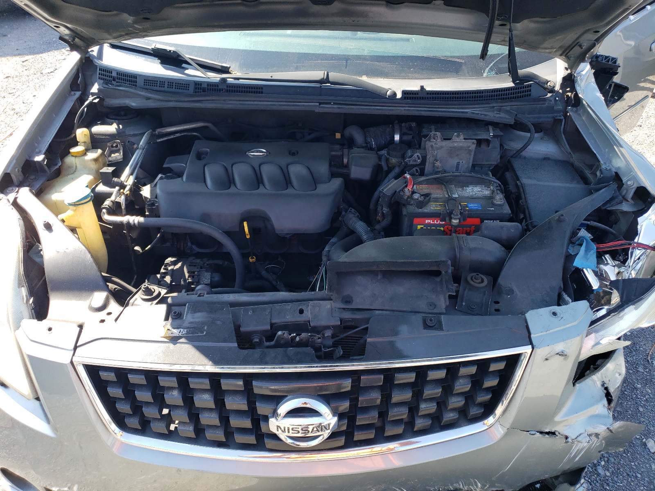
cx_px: 328
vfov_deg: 53.1
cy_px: 246
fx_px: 492
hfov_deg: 67.3
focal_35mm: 26
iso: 50
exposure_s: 1/417
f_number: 1.5
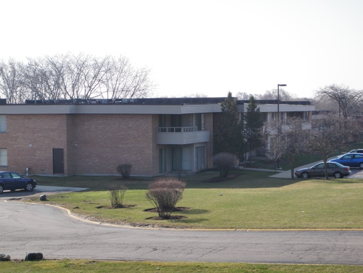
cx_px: 182
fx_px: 682
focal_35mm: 65
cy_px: 136
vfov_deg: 22.6
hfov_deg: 29.8
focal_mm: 11.76
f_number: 5.6
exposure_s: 1/160
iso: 50
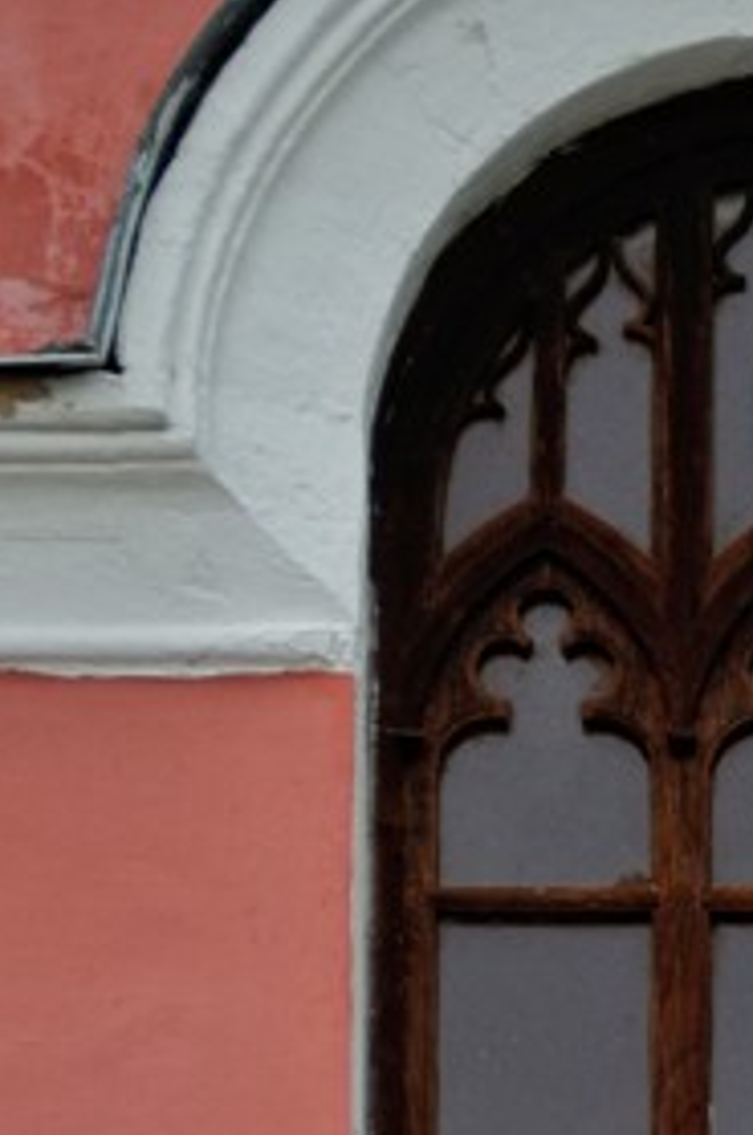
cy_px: 1375
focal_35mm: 300
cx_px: 885
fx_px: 9447
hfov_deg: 4.6
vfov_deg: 6.8
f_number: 5
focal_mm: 62
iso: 250
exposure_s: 1/320
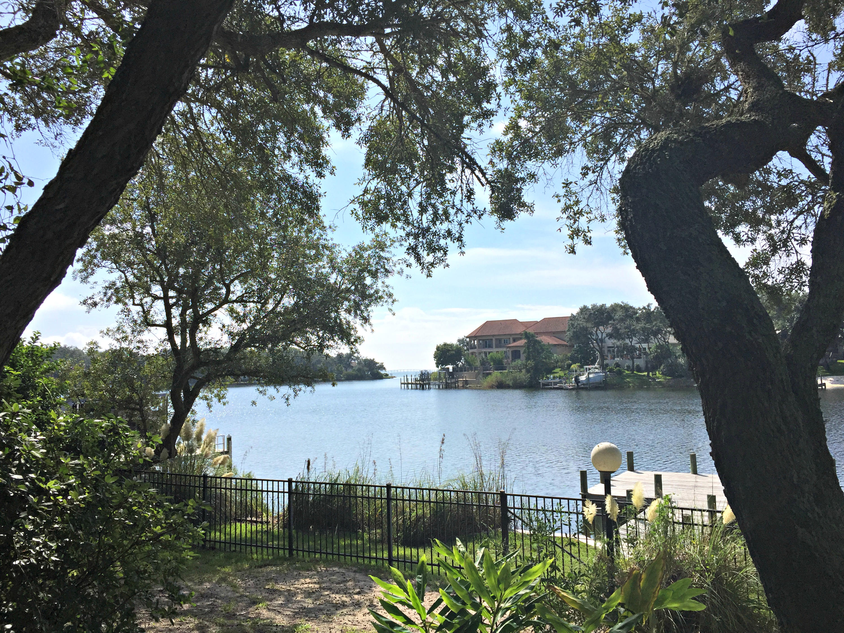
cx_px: 422
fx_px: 707
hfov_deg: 61.7
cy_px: 316
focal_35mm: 29
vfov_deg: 48.2
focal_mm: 4.15
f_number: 2.2
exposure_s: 1/3597
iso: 32
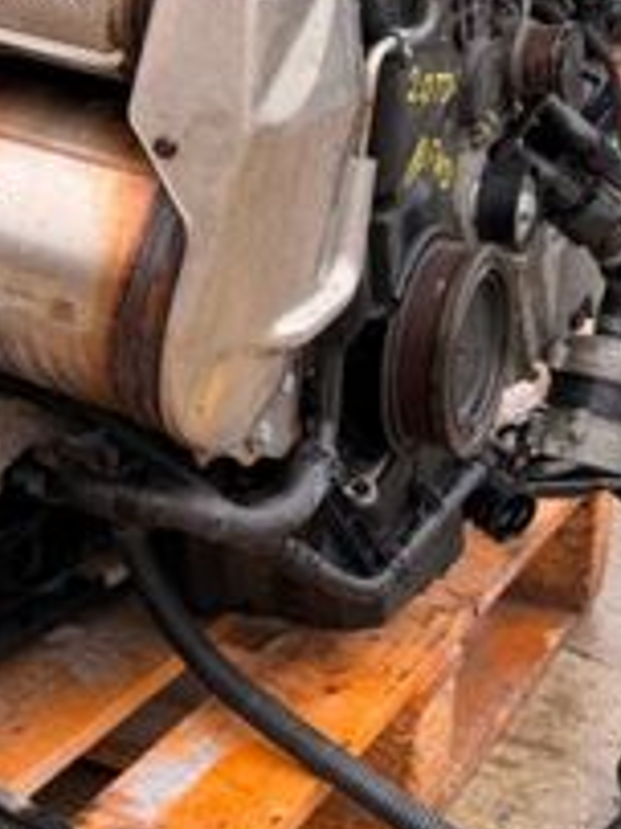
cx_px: -225
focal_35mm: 71
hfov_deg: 18.9
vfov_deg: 27.1
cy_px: 208
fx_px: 1700
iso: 64
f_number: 1.78
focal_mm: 6.76
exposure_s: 1/263
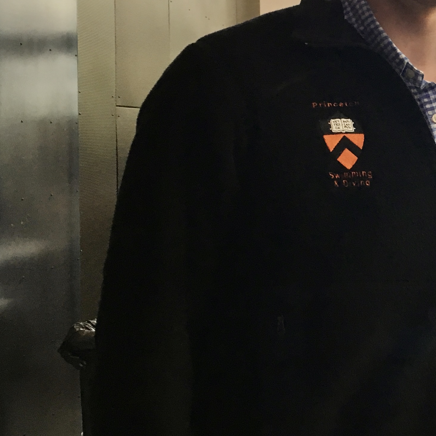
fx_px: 1012
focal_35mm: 71
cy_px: 112
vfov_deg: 24.1
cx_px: 535
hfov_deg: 22.3
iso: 80
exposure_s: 1/30
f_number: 2.2
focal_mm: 4.15
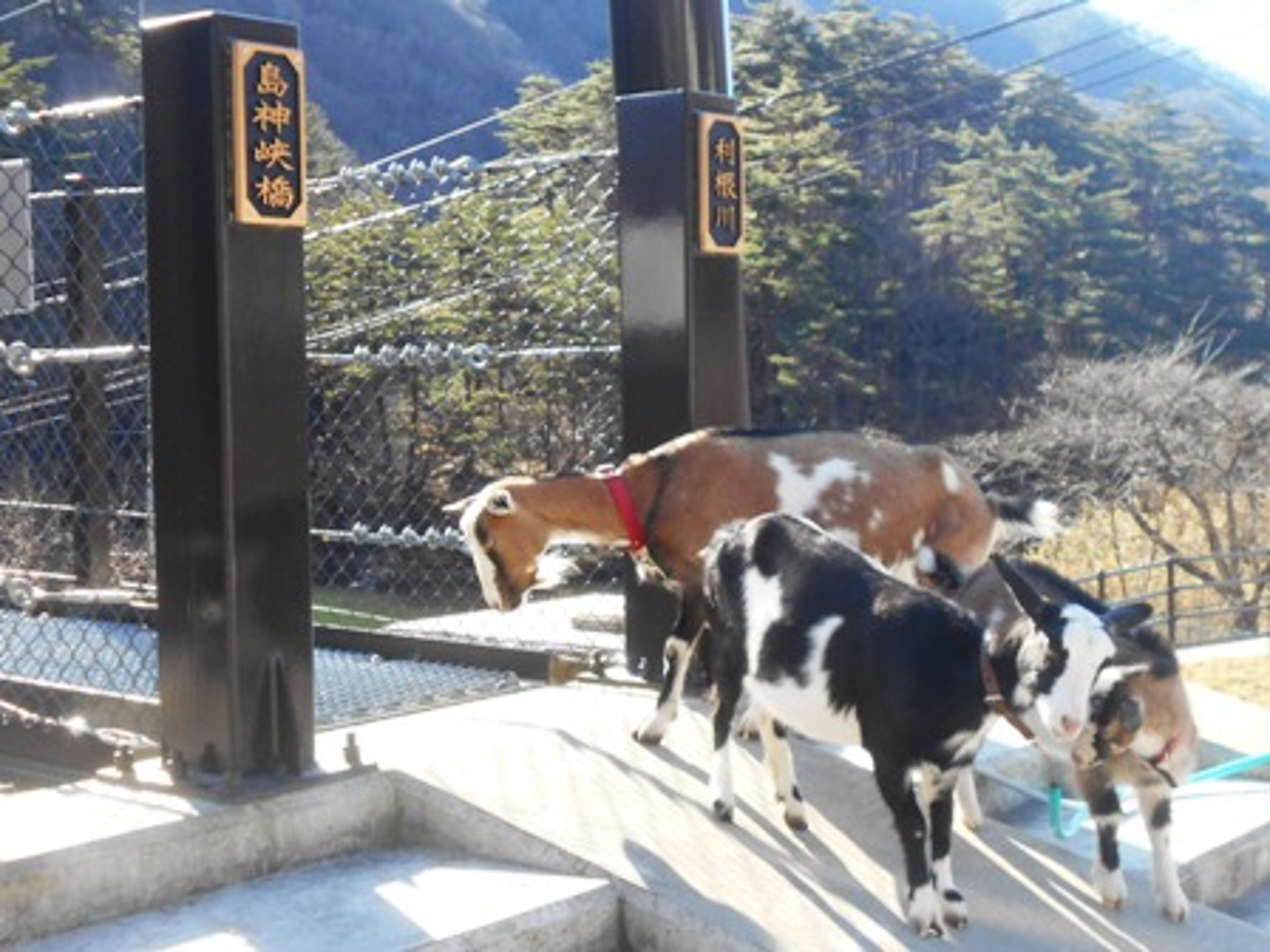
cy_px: 476
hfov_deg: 42.9
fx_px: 1614
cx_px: 635
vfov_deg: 32.9
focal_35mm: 44
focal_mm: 7.7
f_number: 4.2
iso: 160
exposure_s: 1/250
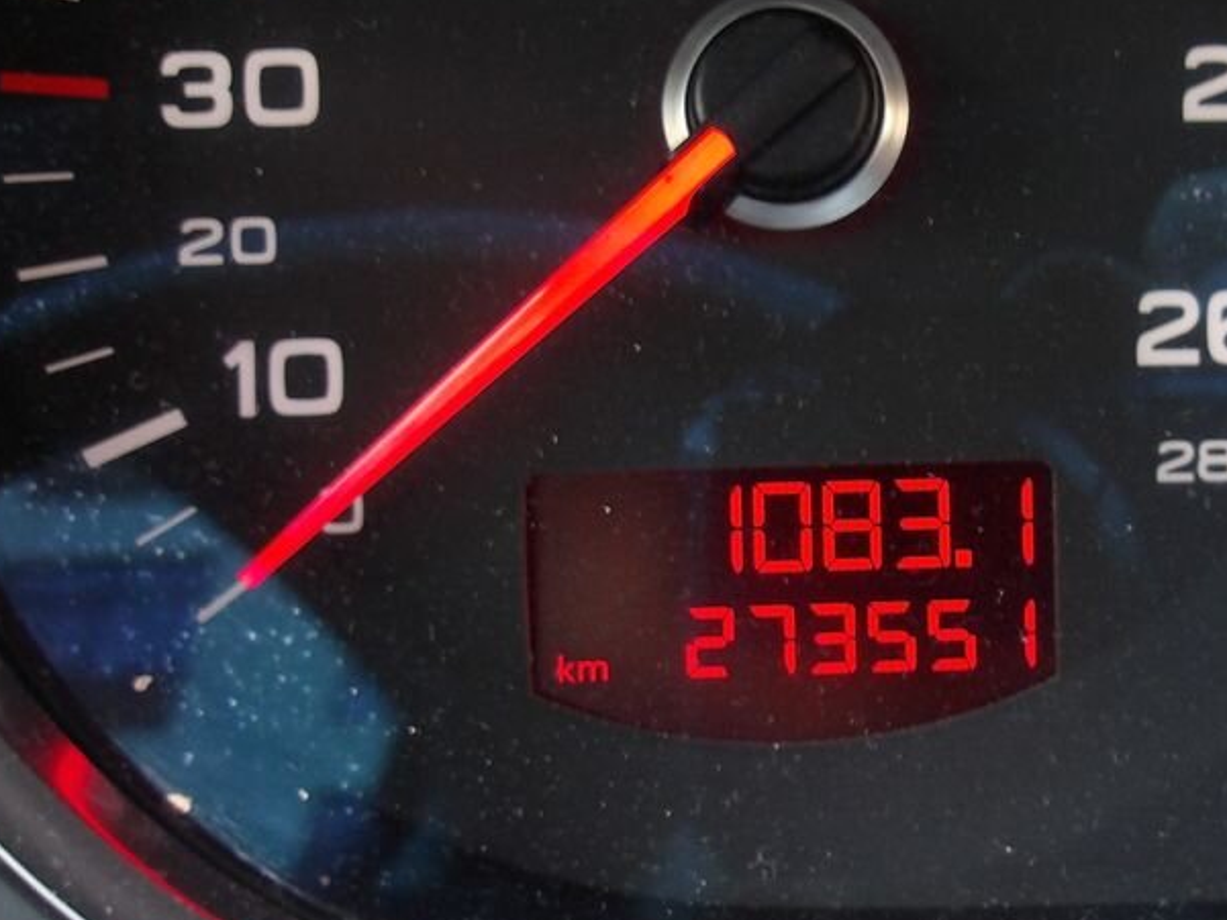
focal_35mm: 46
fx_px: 1631
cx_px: 984
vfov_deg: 31.5
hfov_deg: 39.6
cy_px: 396
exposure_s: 1/25
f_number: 3
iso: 200
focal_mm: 4.9
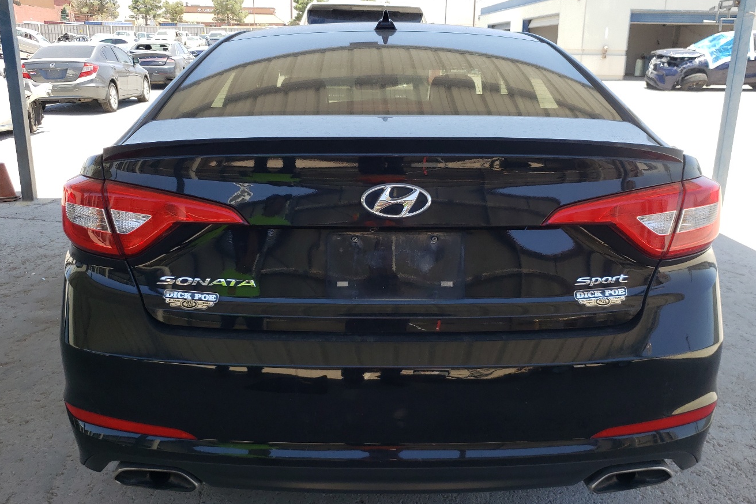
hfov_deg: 57.2
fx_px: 693
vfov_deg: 39.9
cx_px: 377
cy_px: 283
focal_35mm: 33
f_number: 1.5
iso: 50
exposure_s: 1/556
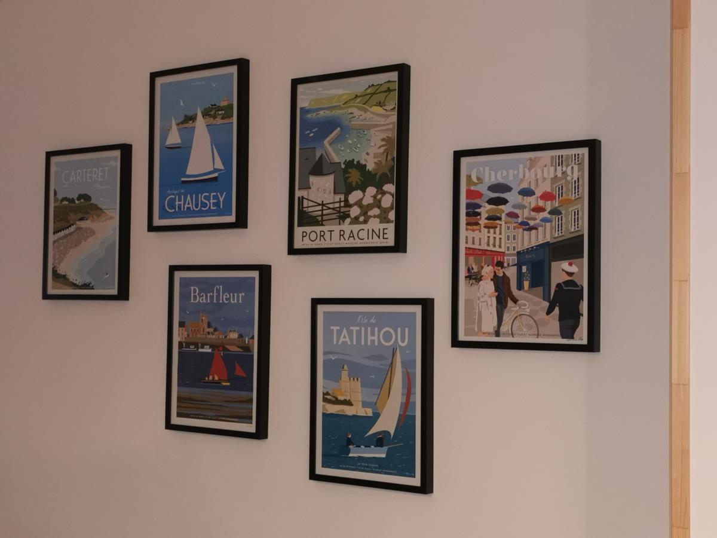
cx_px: 358
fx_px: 1139
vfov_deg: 26.6
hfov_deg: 34.9
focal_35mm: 55
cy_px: 269
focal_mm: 5.56
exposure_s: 1/50
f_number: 1.6
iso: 200
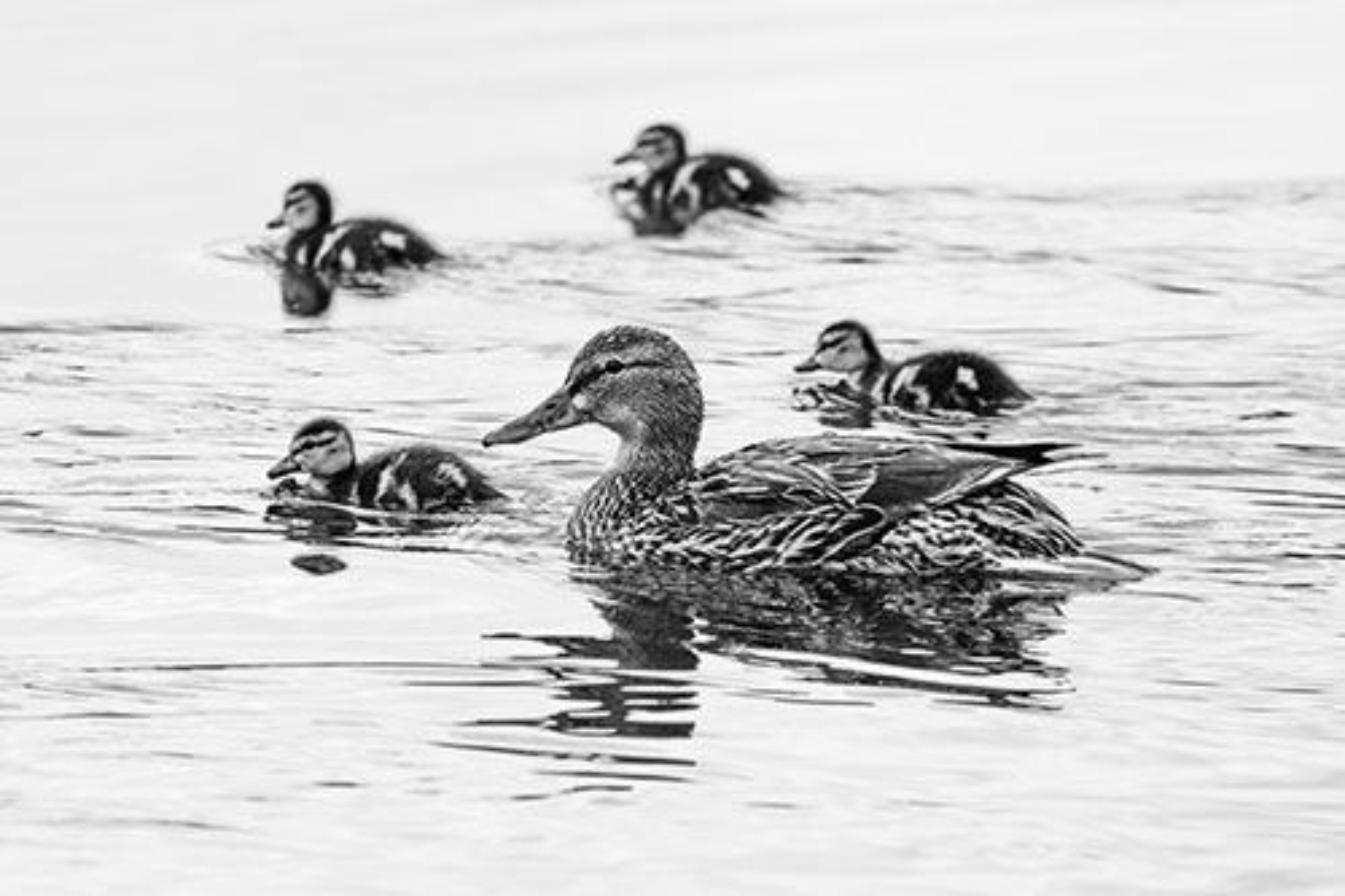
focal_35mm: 600
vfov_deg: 2.3
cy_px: 448
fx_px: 22408
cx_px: 672
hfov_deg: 3.4
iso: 720
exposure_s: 1/640
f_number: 11
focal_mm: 600
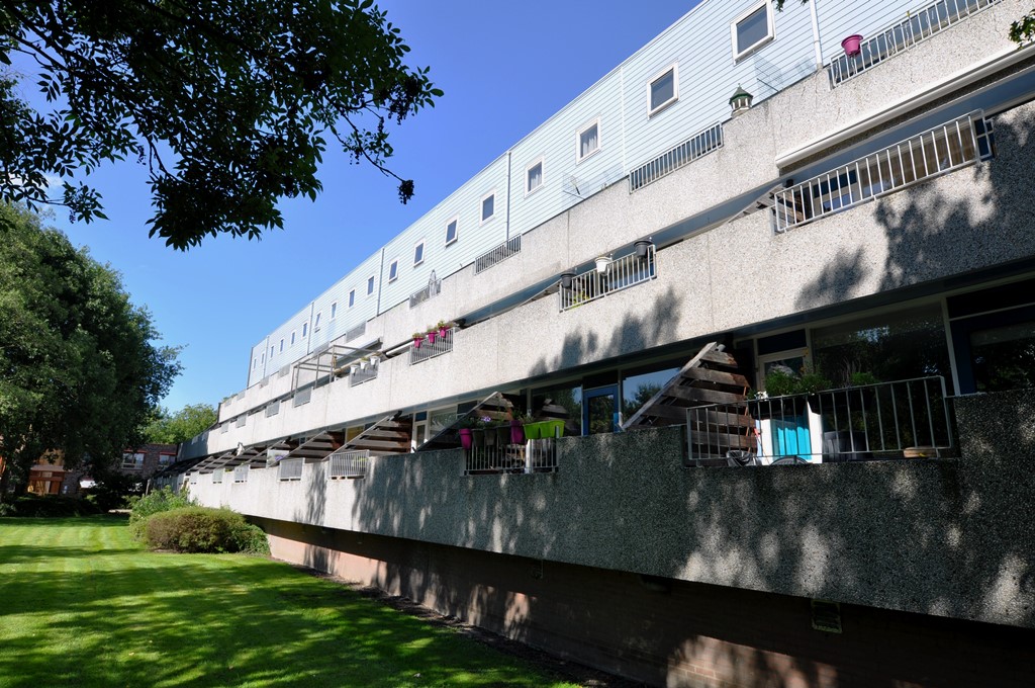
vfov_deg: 59.4
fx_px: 603
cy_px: 344
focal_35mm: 21
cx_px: 518
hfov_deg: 81.3
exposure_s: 1/320
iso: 200
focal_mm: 14
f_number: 9
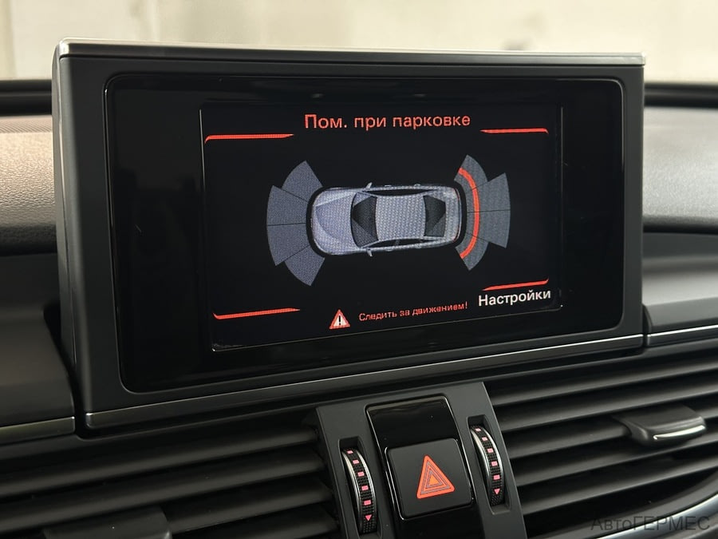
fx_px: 996
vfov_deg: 30.3
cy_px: 270
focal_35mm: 48
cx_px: 359
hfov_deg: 39.7
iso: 400
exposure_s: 1/33
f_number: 1.78
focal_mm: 6.86
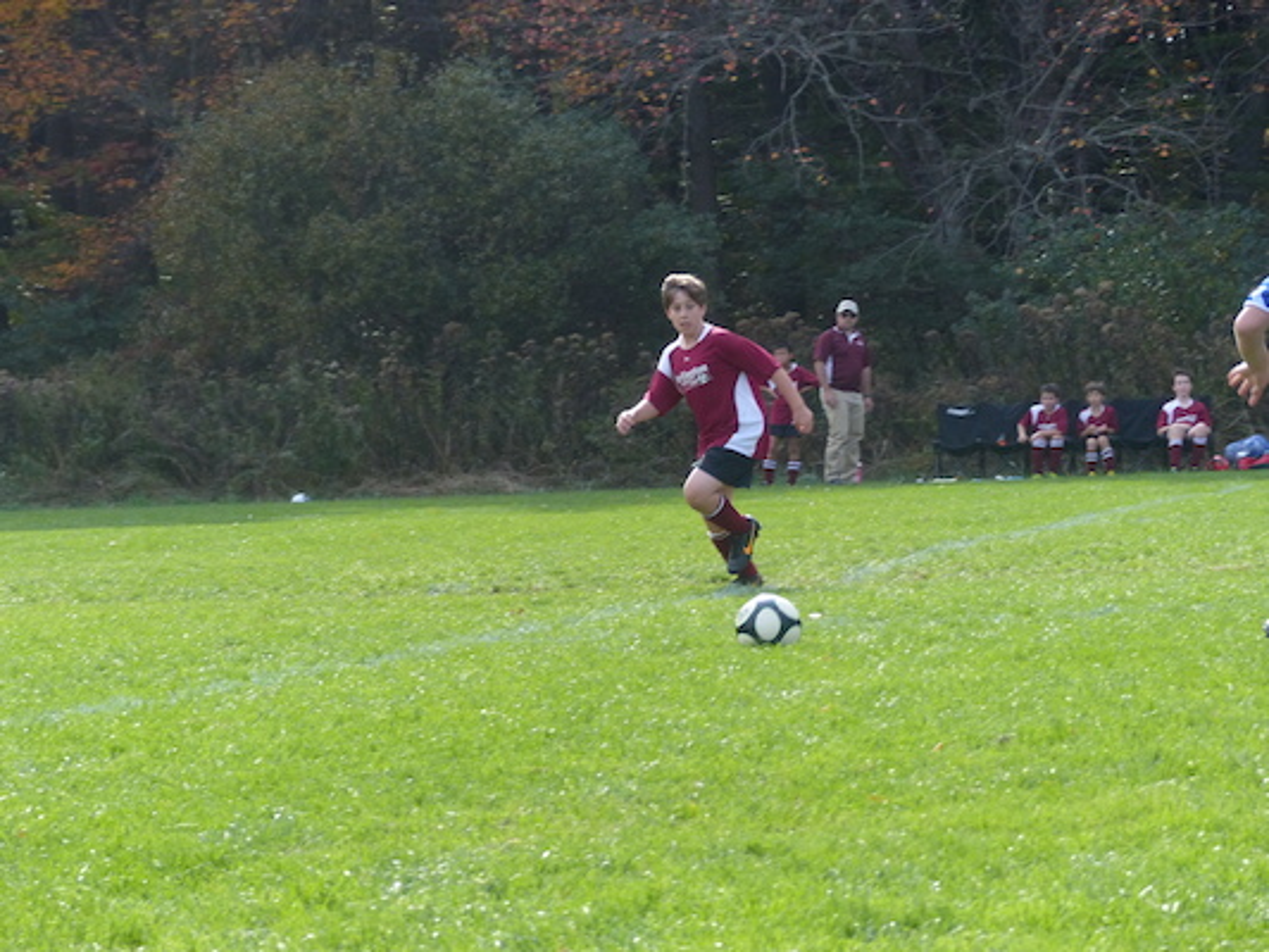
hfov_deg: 13.4
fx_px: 5390
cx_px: 634
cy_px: 476
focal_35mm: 147
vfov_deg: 10.1
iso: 250
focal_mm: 26.5
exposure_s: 1/500
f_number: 2.8
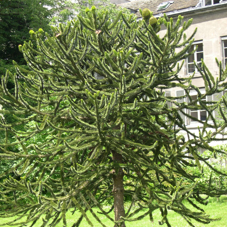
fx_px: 631
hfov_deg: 20.4
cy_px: 132
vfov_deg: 20.4
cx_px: 114
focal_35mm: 85
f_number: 3.8
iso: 100
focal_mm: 15.3
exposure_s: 1/202
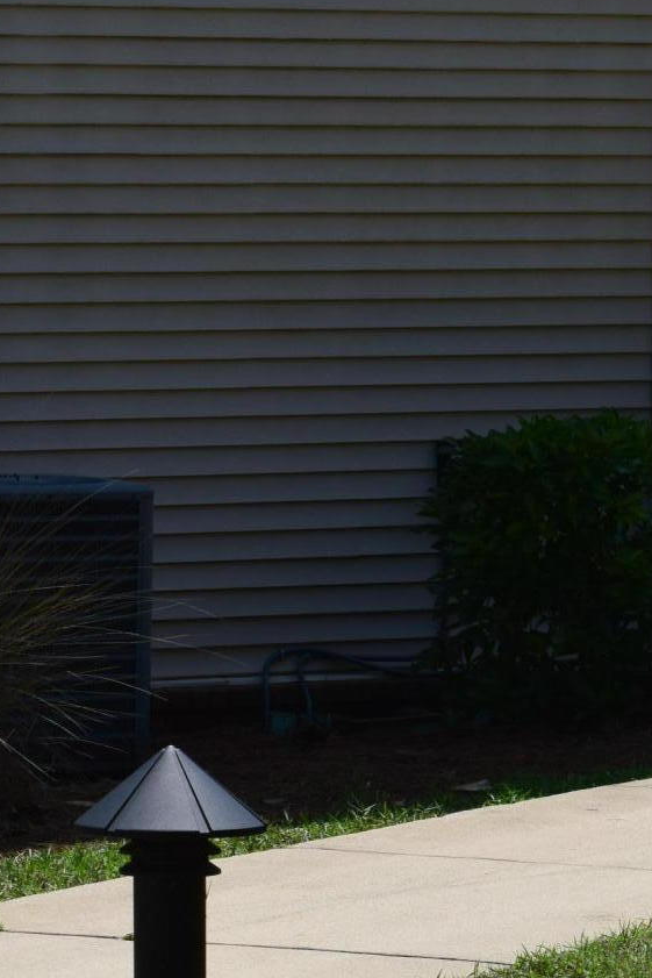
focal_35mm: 196
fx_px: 5327
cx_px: 97
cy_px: 1136
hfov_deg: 7.0
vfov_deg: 10.3
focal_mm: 55
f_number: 11
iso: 400
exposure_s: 1/500
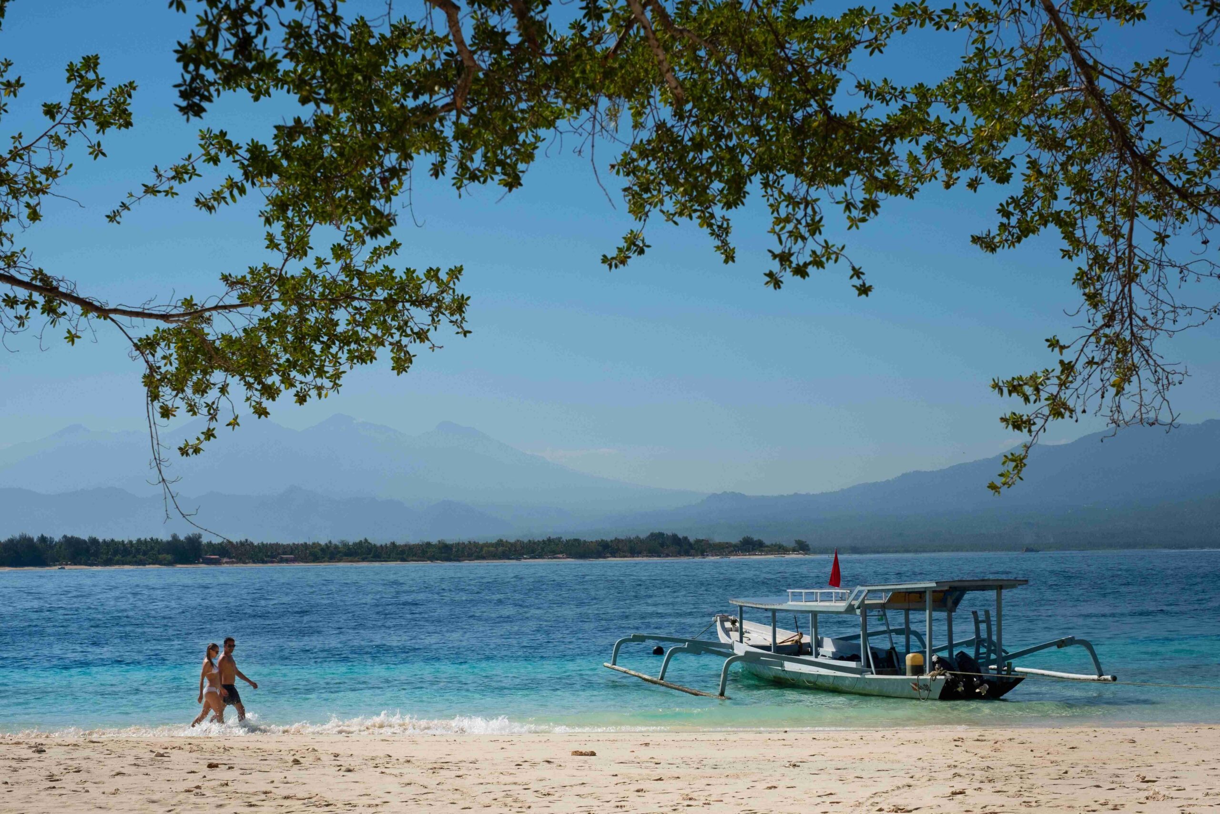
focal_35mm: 53
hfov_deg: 37.5
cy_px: 407
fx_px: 1796
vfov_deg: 25.5
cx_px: 610
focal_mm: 35
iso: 200
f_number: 8
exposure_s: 1/1000
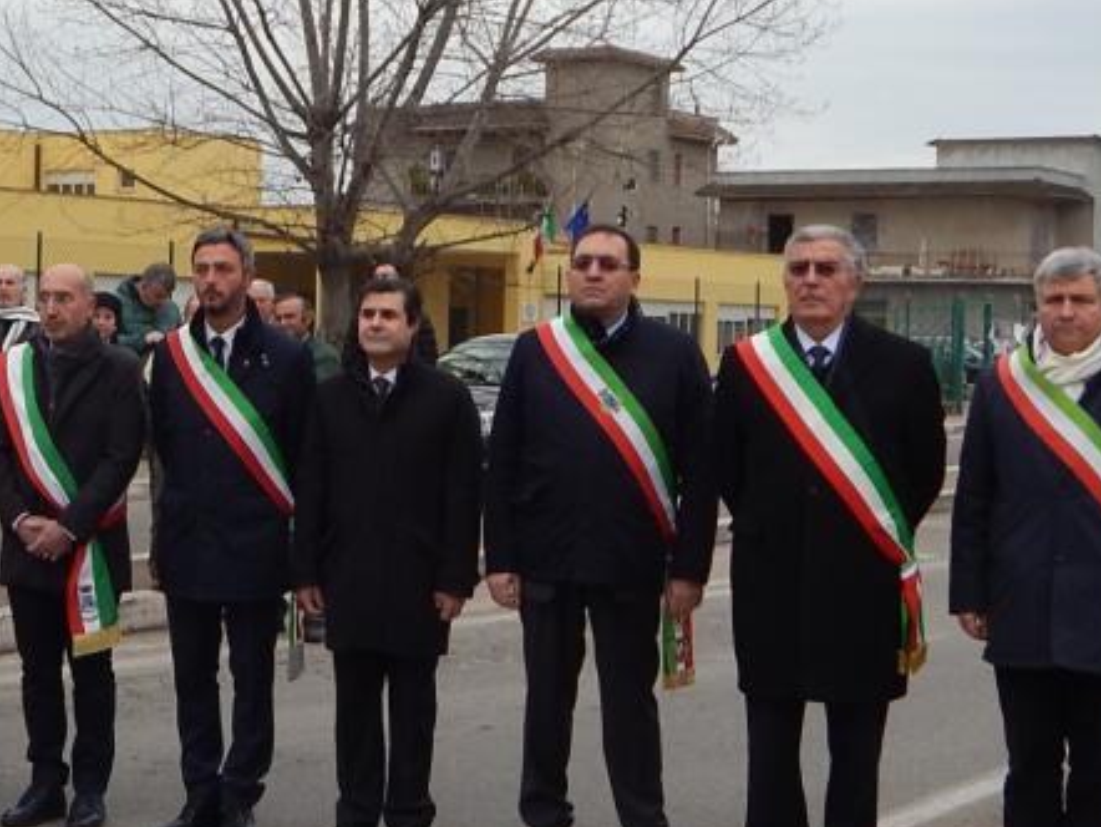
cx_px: 117
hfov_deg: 24.9
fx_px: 2419
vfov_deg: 19.4
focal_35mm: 76
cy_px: 389
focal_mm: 5.1
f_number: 3.2
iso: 125
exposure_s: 1/200
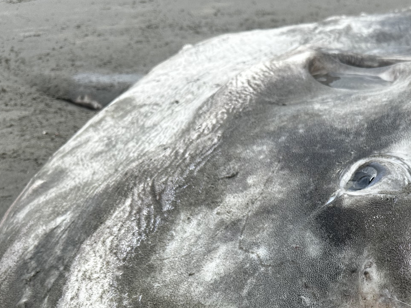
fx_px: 594
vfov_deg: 27.7
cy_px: 297
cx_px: 341
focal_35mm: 50
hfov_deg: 36.6
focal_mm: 6.86
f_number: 1.78
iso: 80
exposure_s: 1/3058
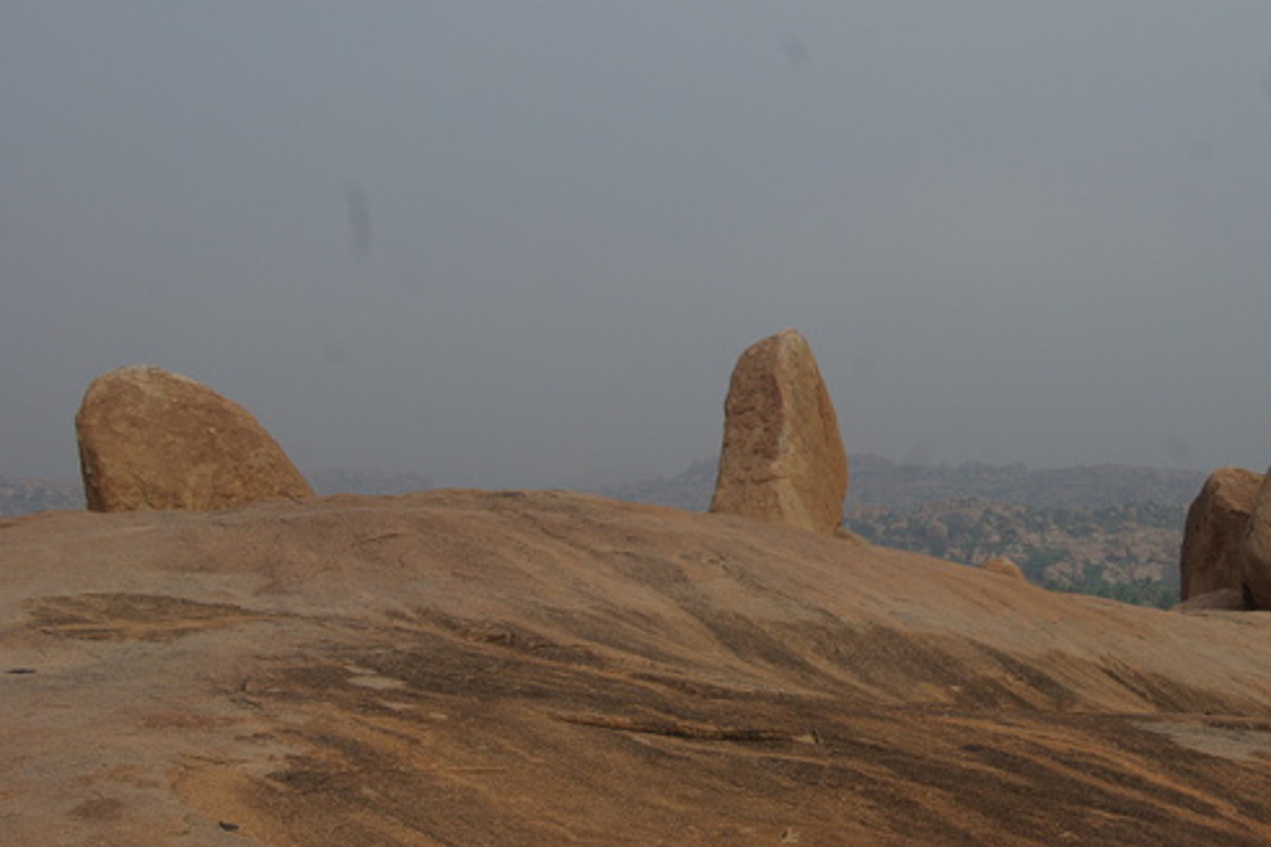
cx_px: 821
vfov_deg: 22.4
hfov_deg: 32.9
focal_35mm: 61
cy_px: 424
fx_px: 2141
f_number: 8
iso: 100
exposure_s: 1/250
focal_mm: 31
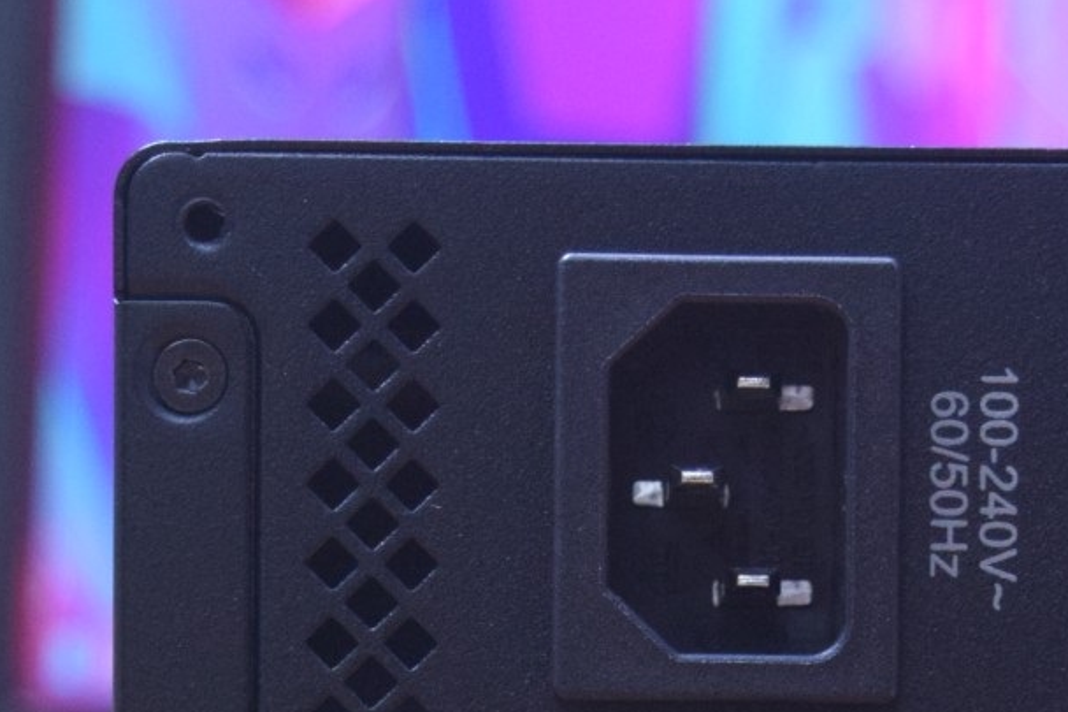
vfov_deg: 6.0
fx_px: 6643
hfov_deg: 9.2
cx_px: 794
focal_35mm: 224
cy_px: 1146
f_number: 5
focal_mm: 42
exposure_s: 1/15
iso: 1600
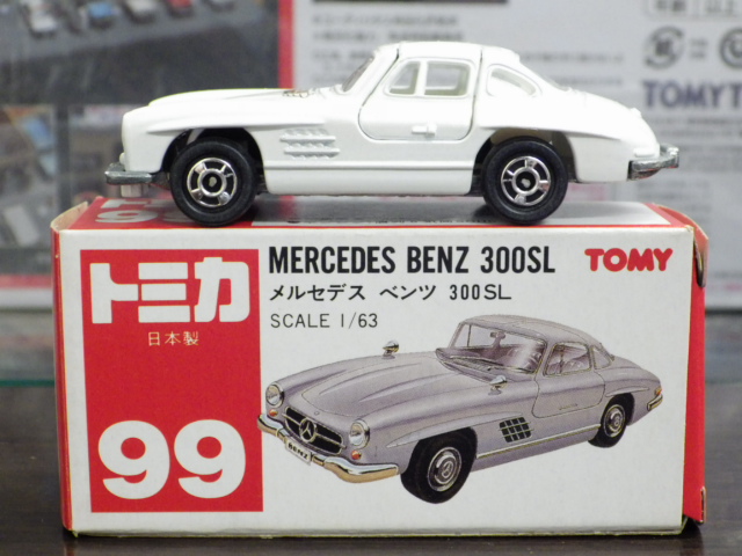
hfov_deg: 27.4
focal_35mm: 71
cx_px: 371
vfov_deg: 20.7
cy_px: 278
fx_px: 1522
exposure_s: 1/25
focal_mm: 12.8
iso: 800
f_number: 4.2
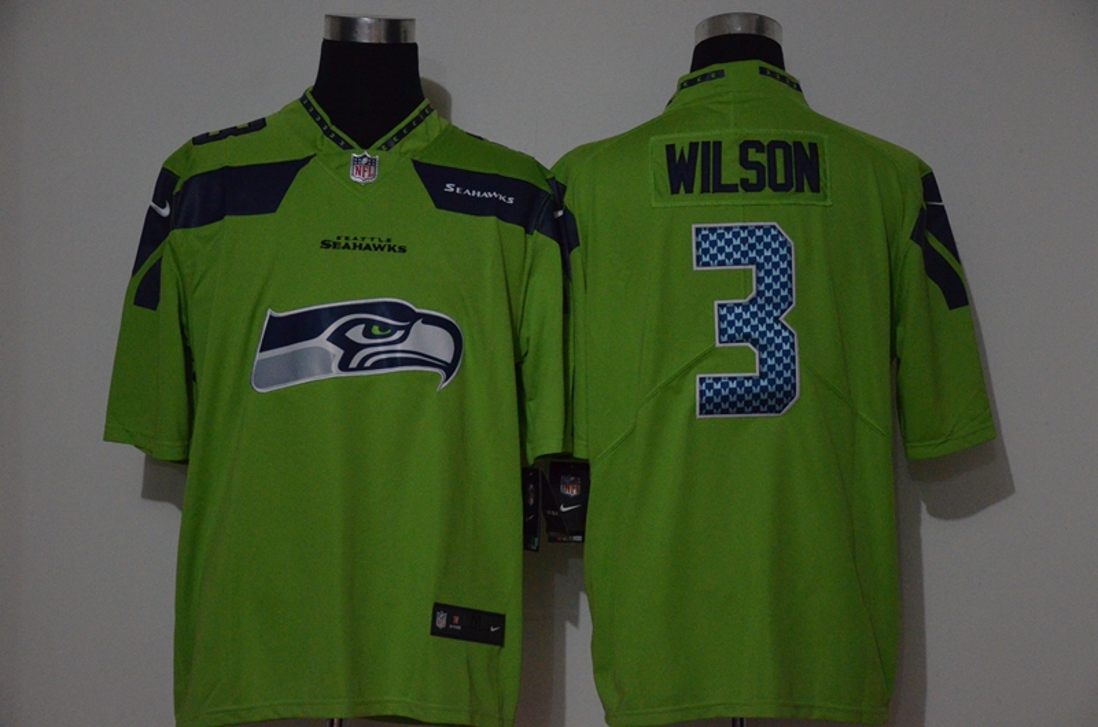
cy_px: 364
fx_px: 2283
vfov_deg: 18.1
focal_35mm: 75
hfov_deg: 27.0
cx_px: 549
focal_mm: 50
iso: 4000
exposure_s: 1/60
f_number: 4.8
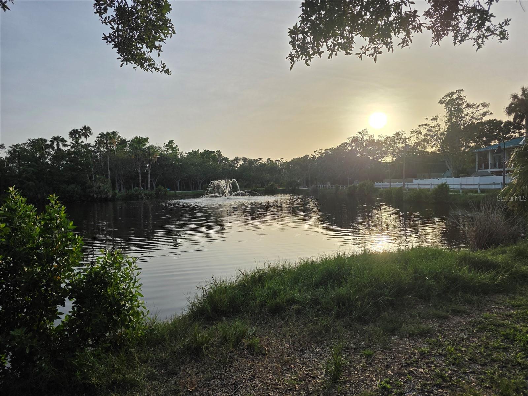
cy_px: 198
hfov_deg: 73.9
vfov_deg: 58.9
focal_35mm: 23
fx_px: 351
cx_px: 264
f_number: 1.7
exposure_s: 1/7944
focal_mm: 6.3
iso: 64
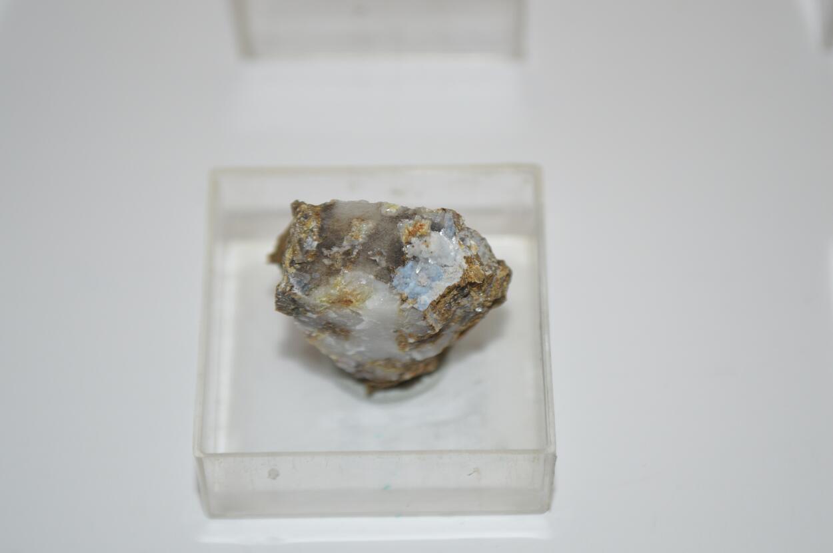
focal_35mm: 82
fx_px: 1907
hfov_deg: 24.6
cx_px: 416
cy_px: 276
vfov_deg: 16.5
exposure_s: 1/60
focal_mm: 55
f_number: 5.6
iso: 640
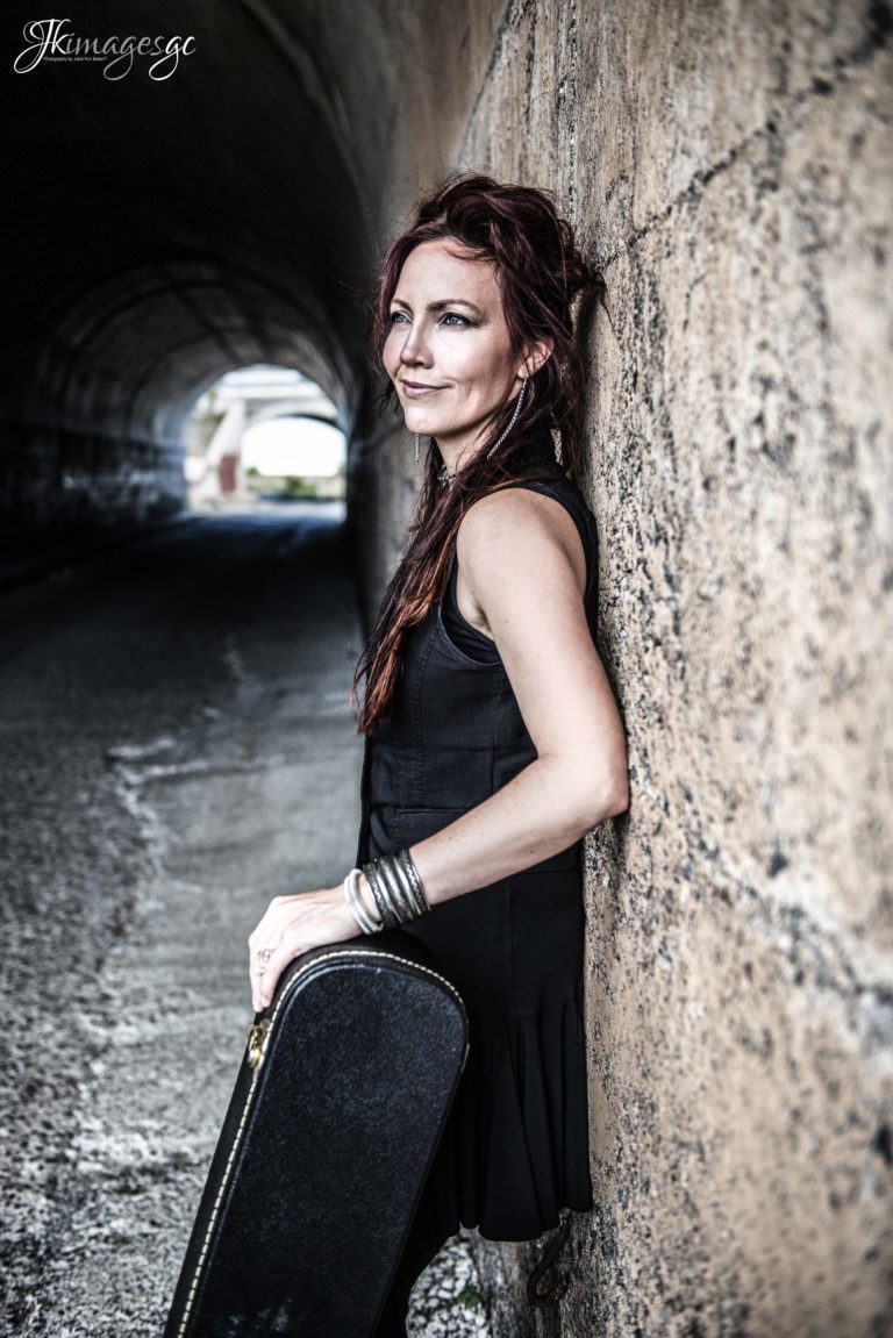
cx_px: 446
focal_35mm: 42
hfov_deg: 31.9
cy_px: 669
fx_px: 1562
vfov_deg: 46.4
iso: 360
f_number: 2.8
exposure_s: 1/1000
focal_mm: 42
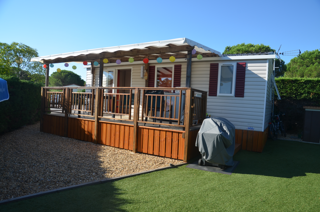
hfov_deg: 73.9
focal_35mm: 24
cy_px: 106
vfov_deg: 52.9
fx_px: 213
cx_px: 160
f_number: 8
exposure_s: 1/250
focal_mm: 16
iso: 140
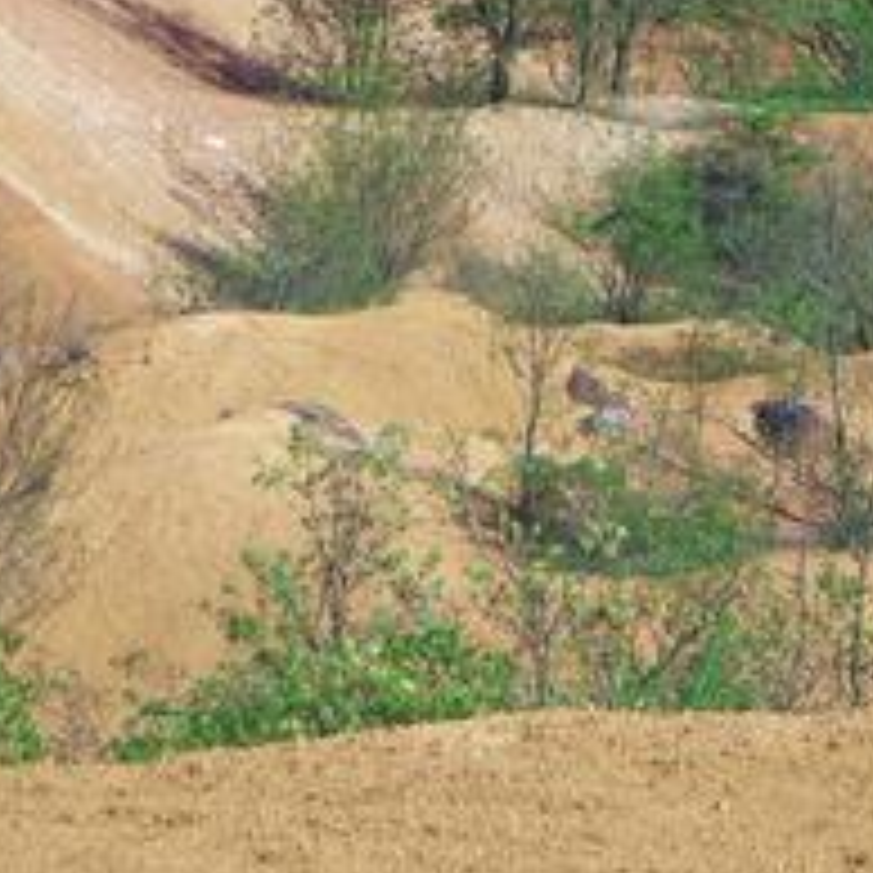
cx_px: 1008
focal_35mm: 457
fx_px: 13039
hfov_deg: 3.8
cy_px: -158
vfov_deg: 3.8
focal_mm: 27.97
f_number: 5
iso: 64
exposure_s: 1/320
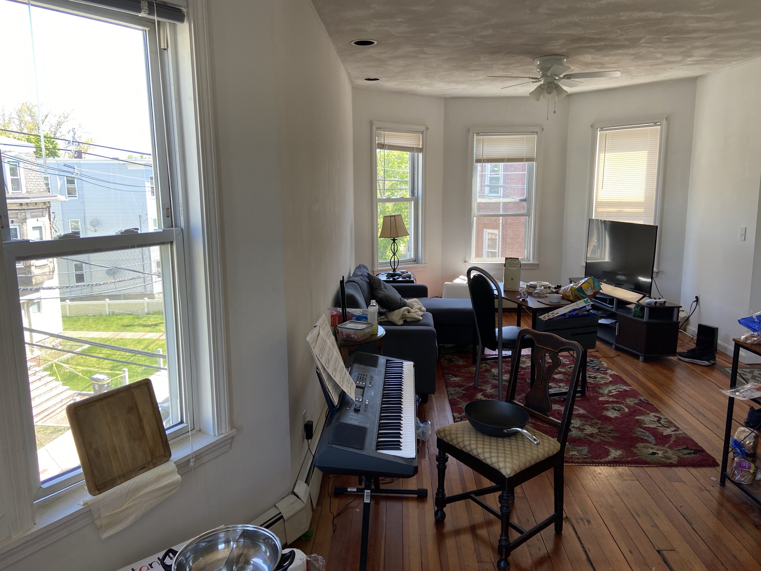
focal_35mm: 26
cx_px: 380
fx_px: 572
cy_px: 286
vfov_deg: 53.1
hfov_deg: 67.3
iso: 40
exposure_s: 1/121
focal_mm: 4.25
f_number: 1.8
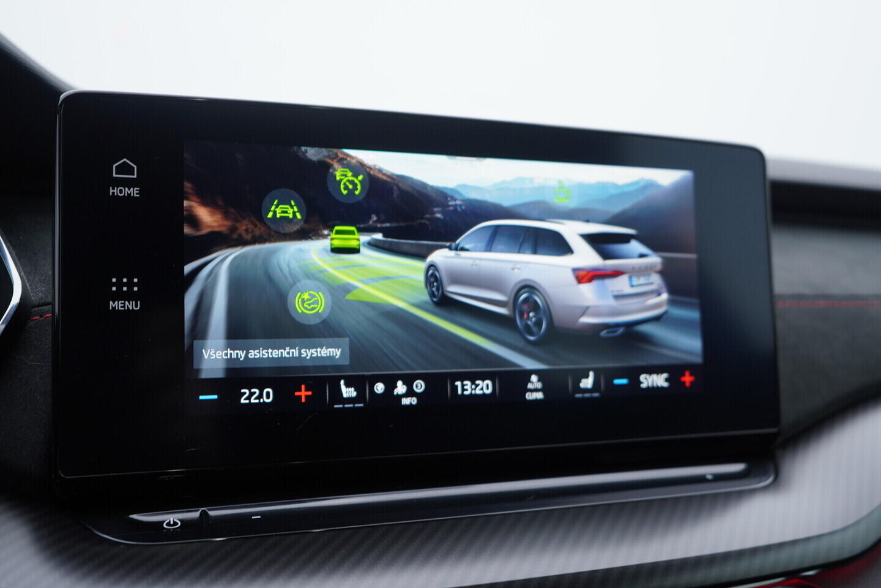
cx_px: 440
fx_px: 881
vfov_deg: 36.9
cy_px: 294
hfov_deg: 53.1
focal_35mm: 36
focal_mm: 24
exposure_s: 1/50
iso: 125
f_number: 3.2
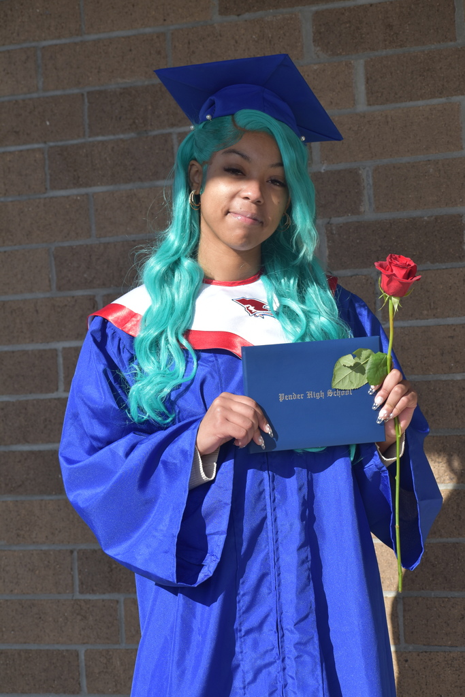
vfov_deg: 15.9
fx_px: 2498
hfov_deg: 10.6
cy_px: 348
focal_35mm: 129
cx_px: 232
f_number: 7.1
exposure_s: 1/800
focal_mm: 86
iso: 200
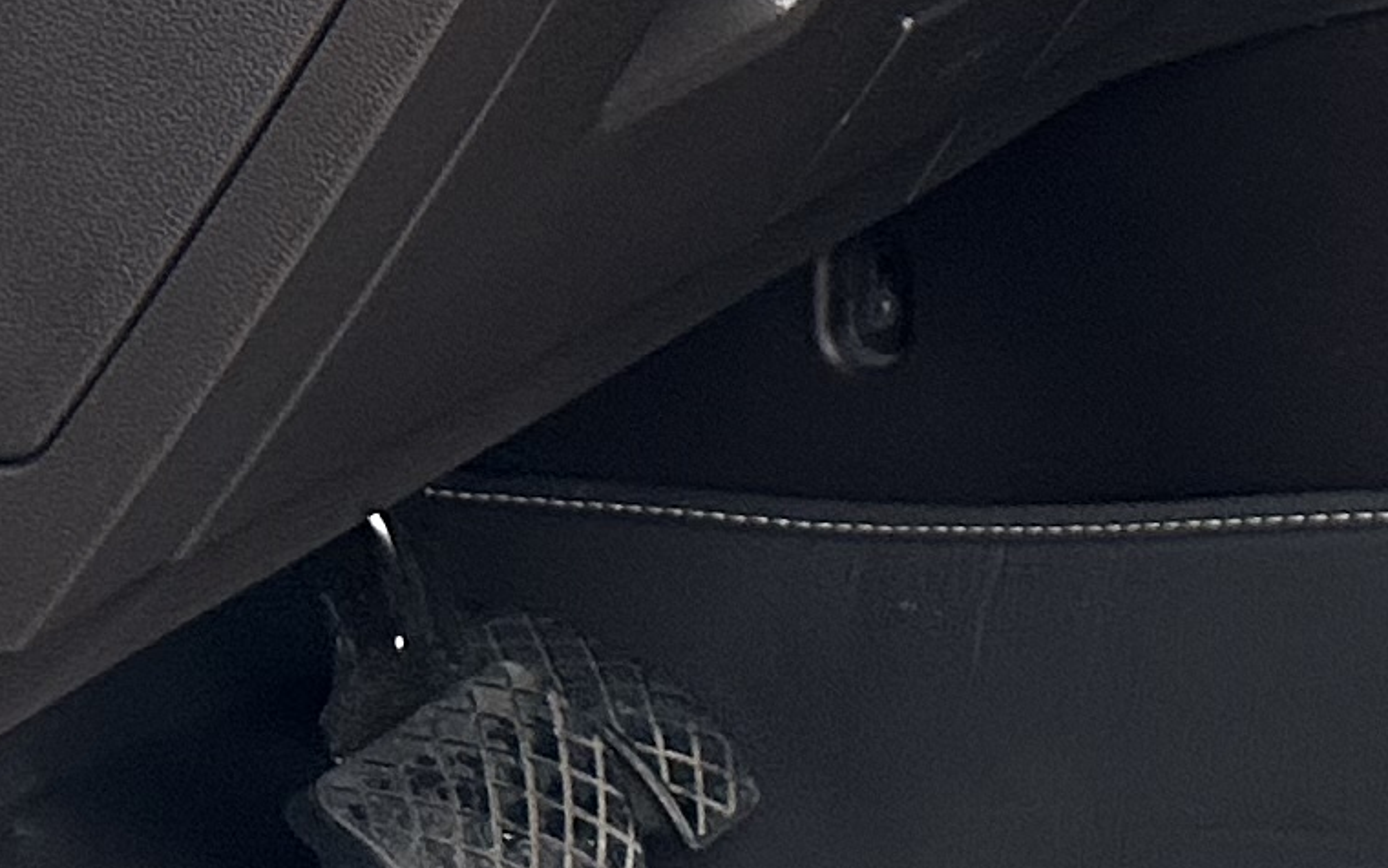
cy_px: -830
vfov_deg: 9.2
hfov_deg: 12.9
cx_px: 3026
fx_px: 5107
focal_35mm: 135
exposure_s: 1/60
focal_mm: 6.86
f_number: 1.78
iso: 250
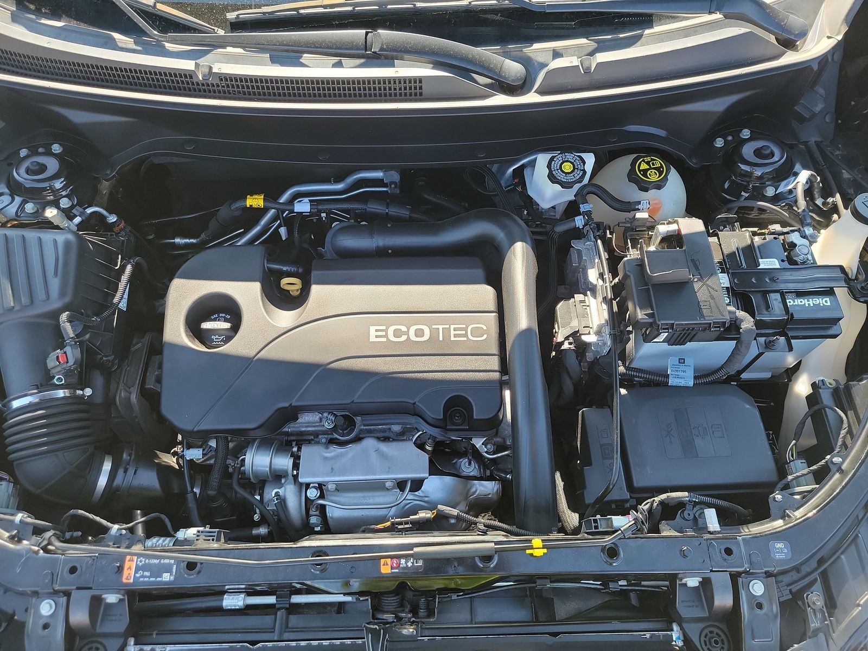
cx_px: 434
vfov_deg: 56.8
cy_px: 326
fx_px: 602
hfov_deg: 71.6
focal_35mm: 24
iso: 88
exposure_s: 1/100
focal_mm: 6.7
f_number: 1.8
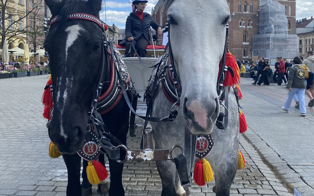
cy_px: 73
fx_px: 317
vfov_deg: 34.3
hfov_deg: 52.8
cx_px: 158
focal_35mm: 37
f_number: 1.8
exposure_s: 1/1898
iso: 32
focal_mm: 4.25
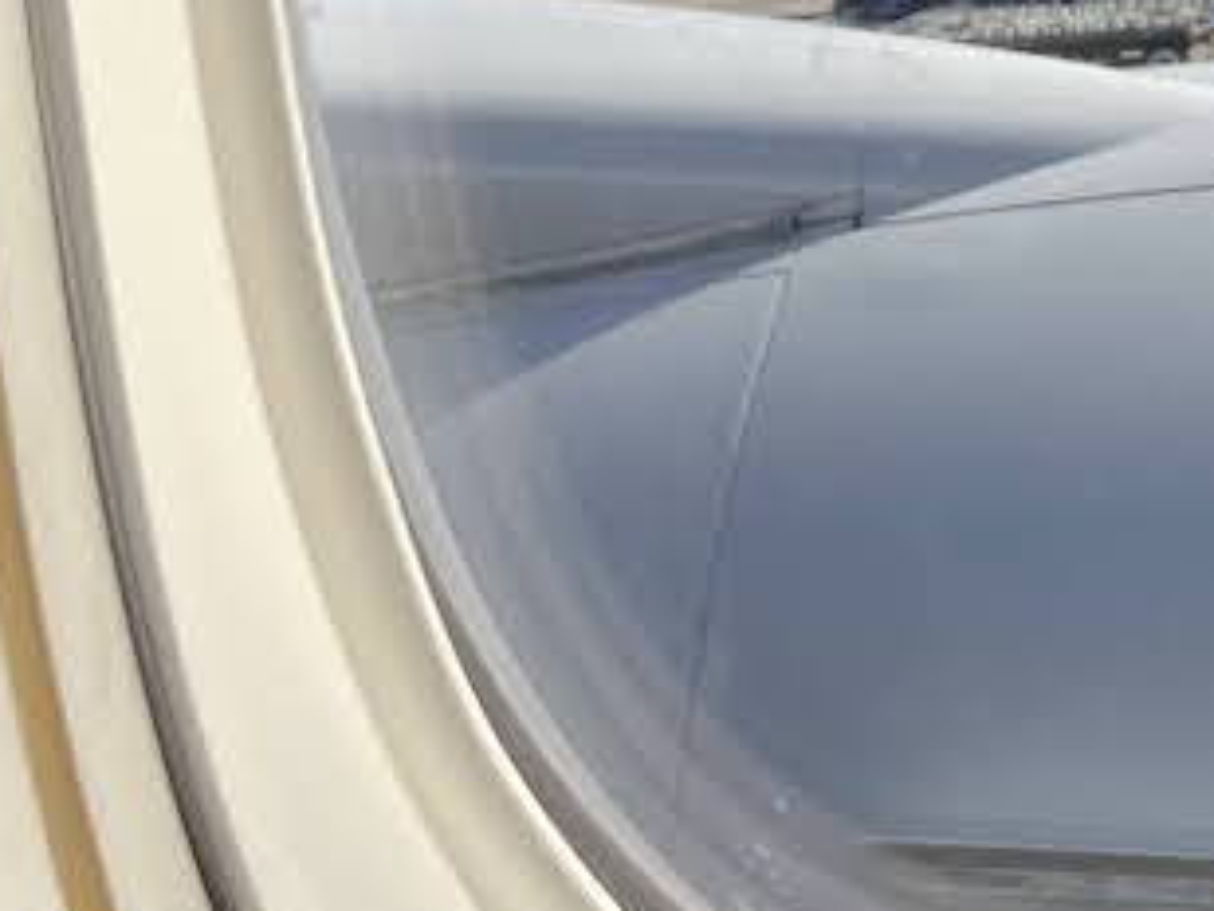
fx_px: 3543
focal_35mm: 101
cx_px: 1744
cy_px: -530
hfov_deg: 17.7
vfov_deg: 13.6
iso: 32
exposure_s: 1/3509
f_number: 1.6
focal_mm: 4.2
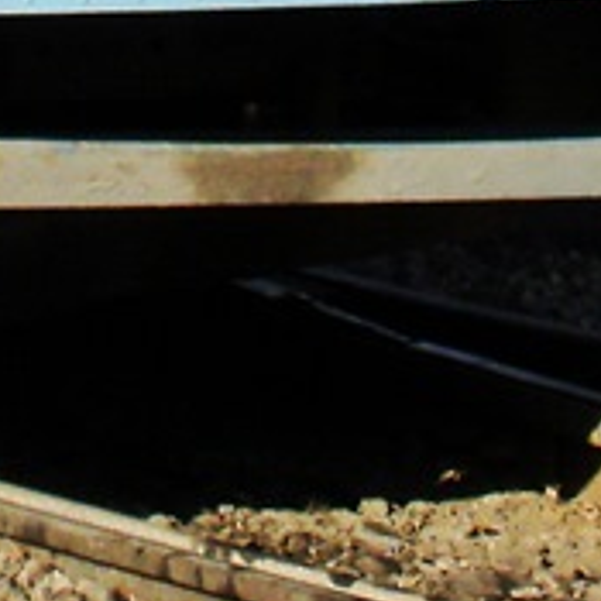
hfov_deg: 5.5
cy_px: -800
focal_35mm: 315
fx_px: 6187
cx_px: -271
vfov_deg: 5.4
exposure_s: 1/250
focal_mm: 9.1
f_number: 7
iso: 100
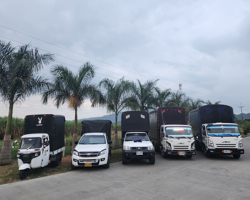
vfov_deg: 58.8
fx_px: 178
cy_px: 100
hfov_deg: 70.3
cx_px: 124
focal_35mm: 24
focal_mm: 5.4
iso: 100
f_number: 1.8
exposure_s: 1/120
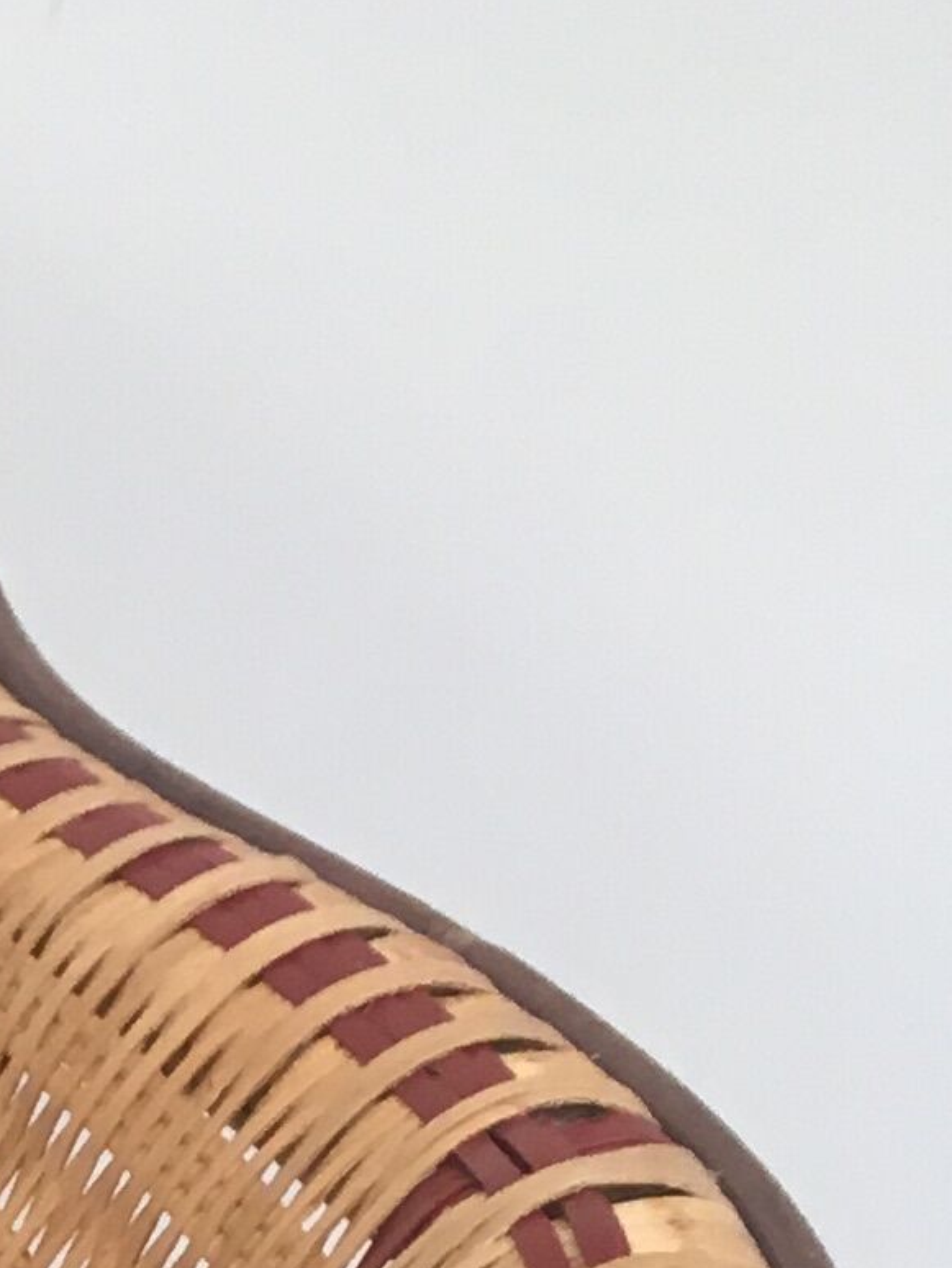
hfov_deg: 8.7
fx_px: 5534
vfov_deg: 11.7
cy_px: 2533
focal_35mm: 151
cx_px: -1494
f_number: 2.2
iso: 64
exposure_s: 1/33
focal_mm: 4.15
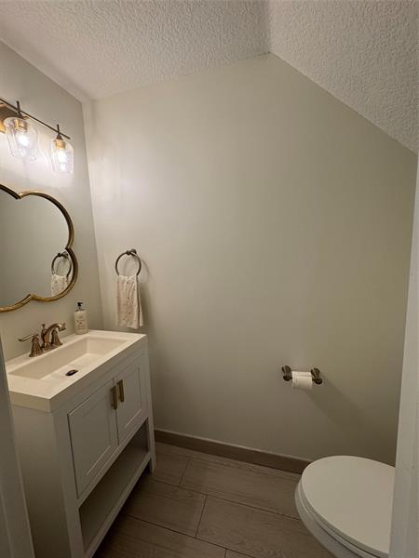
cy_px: 279
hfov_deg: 85.7
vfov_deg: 102.1
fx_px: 226
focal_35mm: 14
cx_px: 210
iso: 80
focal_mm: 2.22
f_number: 2.2
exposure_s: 1/120
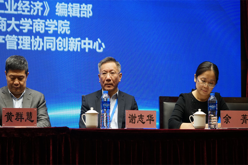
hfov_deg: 28.8
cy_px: 82
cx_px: 124
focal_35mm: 70
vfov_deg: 19.4
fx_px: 482
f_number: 5.6
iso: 640
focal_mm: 70
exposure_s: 1/80
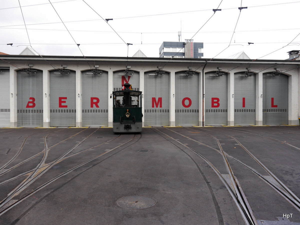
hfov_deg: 60.0
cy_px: 112
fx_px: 260
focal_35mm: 30
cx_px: 150
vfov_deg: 46.8
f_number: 5
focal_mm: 15
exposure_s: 1/200
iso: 160
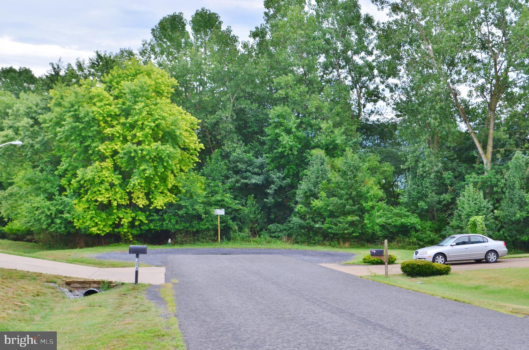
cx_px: 264
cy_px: 175
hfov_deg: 39.0
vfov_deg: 26.4
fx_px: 748
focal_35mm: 51
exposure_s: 1/100
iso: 400
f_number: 9
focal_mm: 34
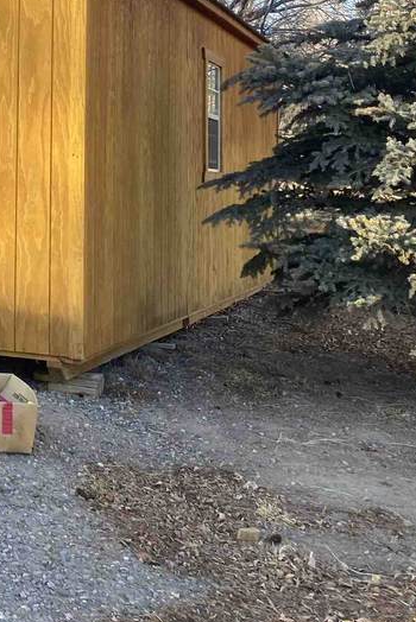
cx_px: -89
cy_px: 106
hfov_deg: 19.4
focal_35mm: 66
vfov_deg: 29.6
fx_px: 1142
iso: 32
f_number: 1.8
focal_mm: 4.25
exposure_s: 1/322
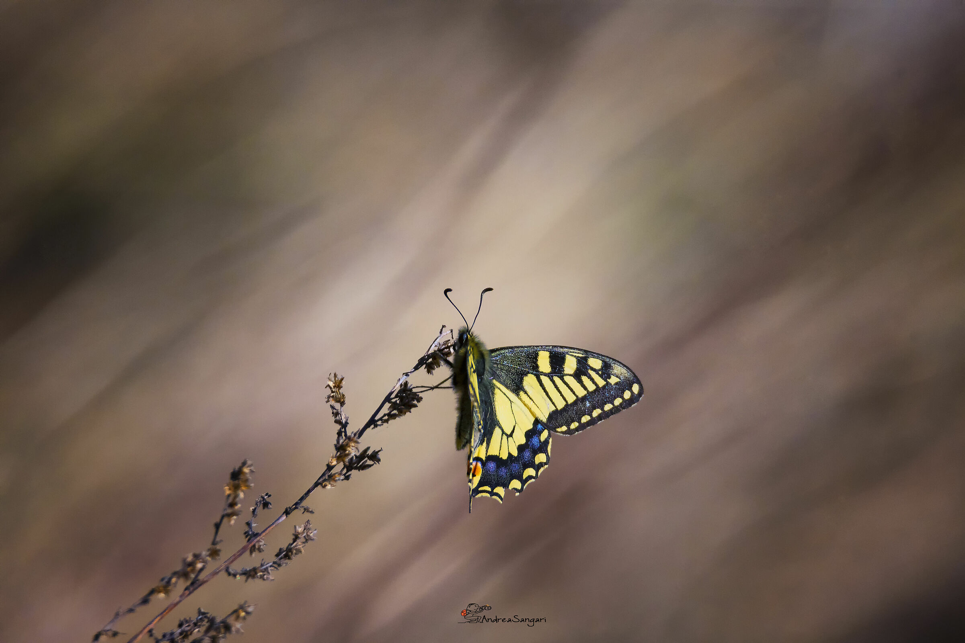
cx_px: 482
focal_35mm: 900
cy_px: 322
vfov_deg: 1.5
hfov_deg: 2.3
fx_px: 24123
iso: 1000
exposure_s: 1/8000
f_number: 8
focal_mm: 600
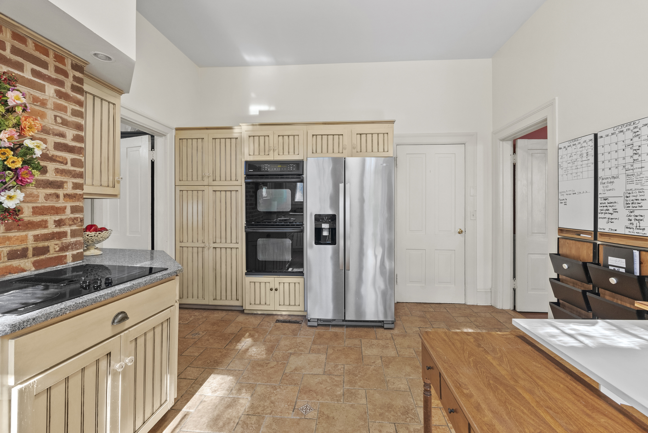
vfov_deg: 73.8
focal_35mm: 16
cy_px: 216
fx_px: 288
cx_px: 324
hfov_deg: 96.7
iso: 1000
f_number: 8
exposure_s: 1/5
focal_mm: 16
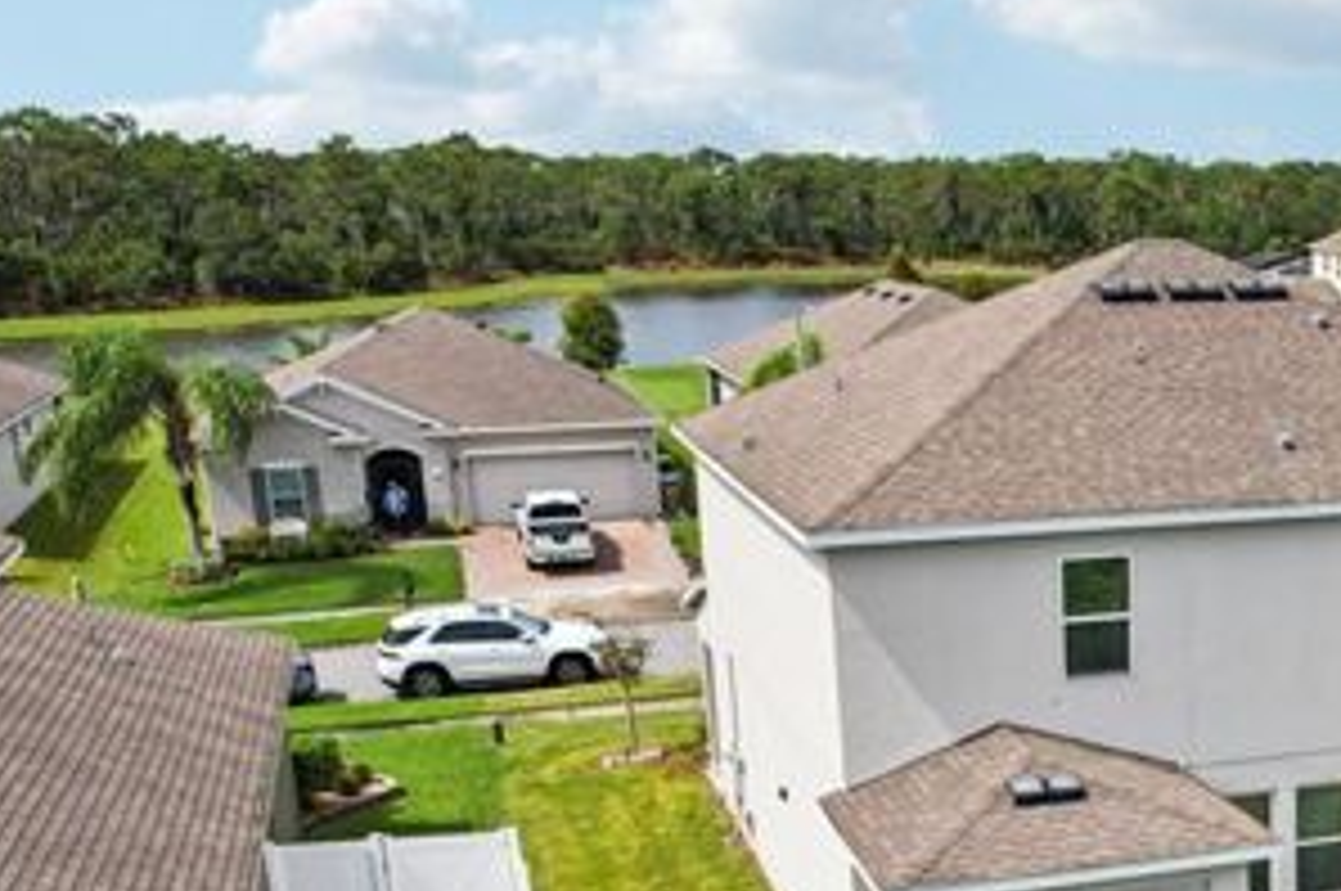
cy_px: 821
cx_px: 1393
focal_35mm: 52
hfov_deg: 34.2
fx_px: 1935
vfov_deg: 25.1
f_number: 2.8
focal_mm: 8.4
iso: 120
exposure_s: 1/2500
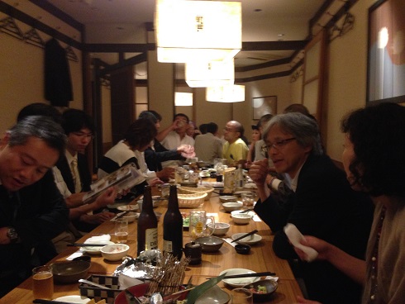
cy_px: 152
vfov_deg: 43.0
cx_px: 202
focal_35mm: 33
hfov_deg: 55.3
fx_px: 386
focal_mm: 4.12
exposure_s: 1/15
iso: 400
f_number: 2.4
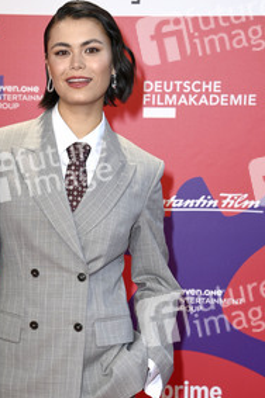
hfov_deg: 11.4
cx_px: 80
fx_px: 1328
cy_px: 243
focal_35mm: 120
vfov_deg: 17.1
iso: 640
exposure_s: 1/250
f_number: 6.3
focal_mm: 85
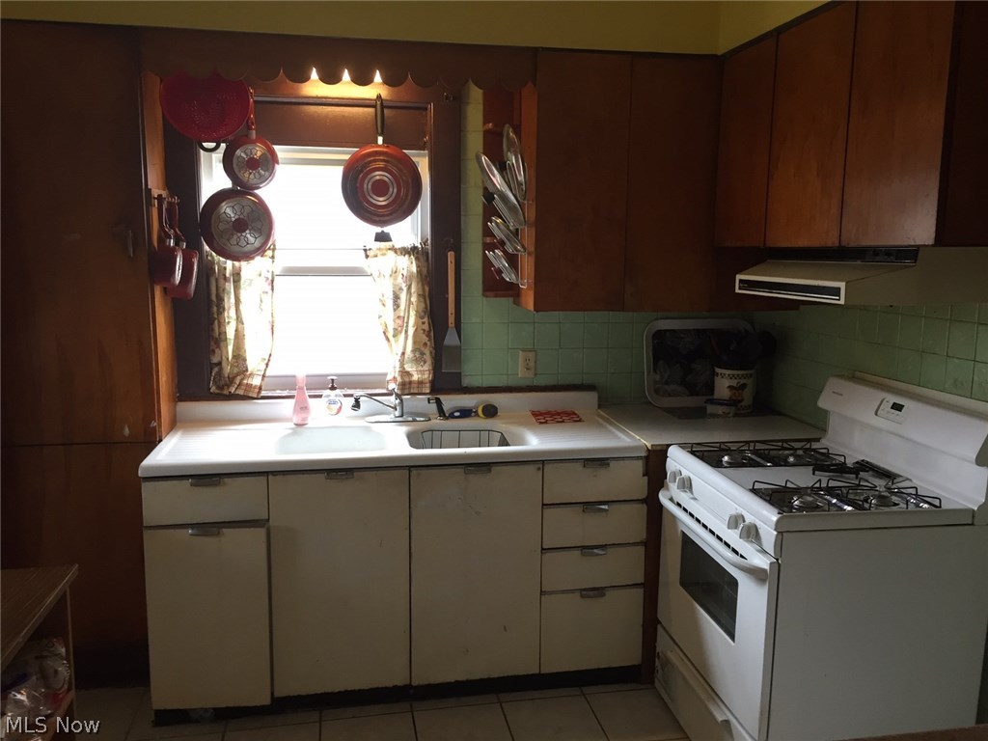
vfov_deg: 48.2
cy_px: 370
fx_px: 828
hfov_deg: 61.7
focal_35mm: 29
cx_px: 494
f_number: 2.2
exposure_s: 1/30
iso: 80
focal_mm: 4.15
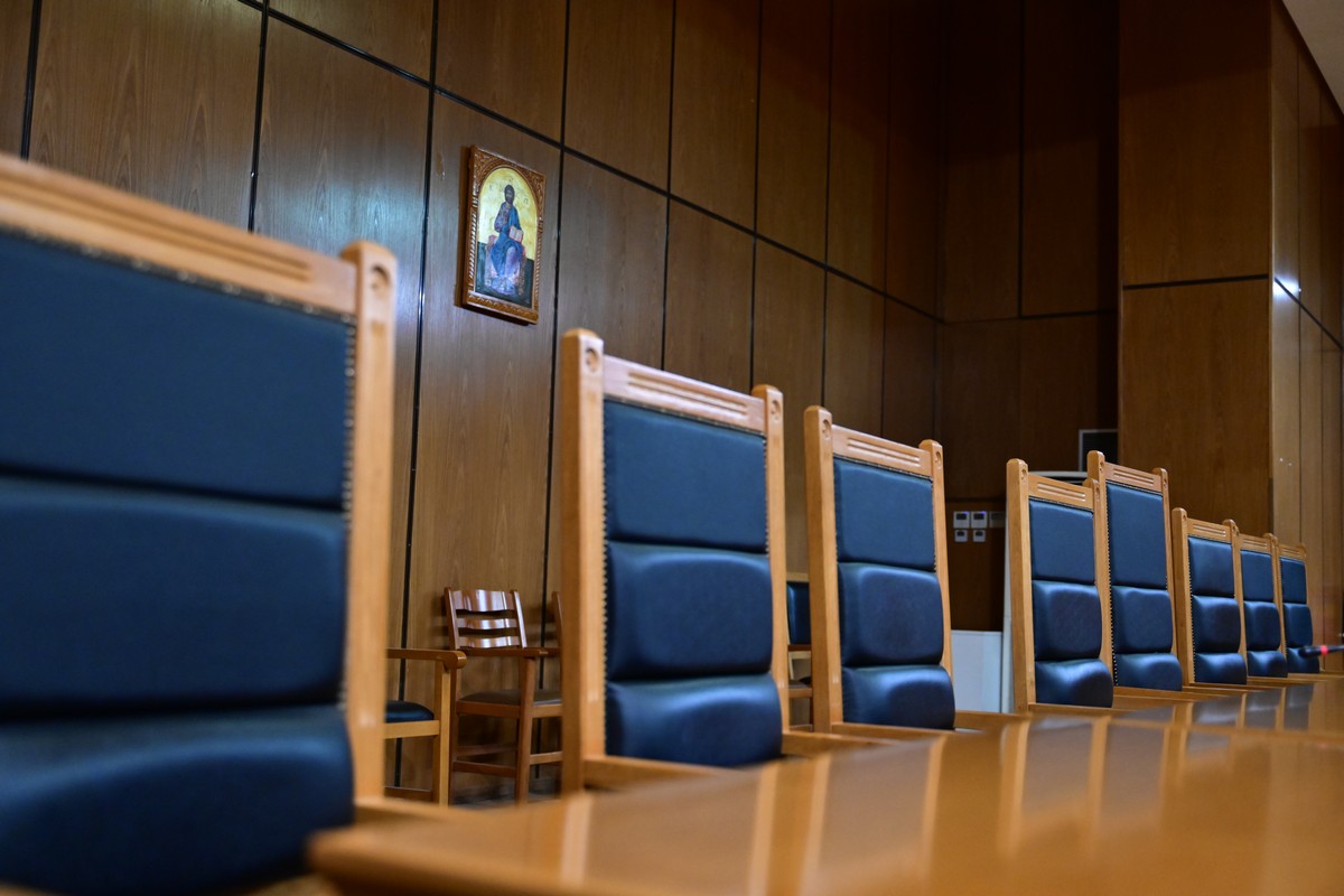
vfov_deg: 34.2
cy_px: 448
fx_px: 1456
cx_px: 672
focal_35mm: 39
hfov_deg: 49.6
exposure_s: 1/200
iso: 4000
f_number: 2.8
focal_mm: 39
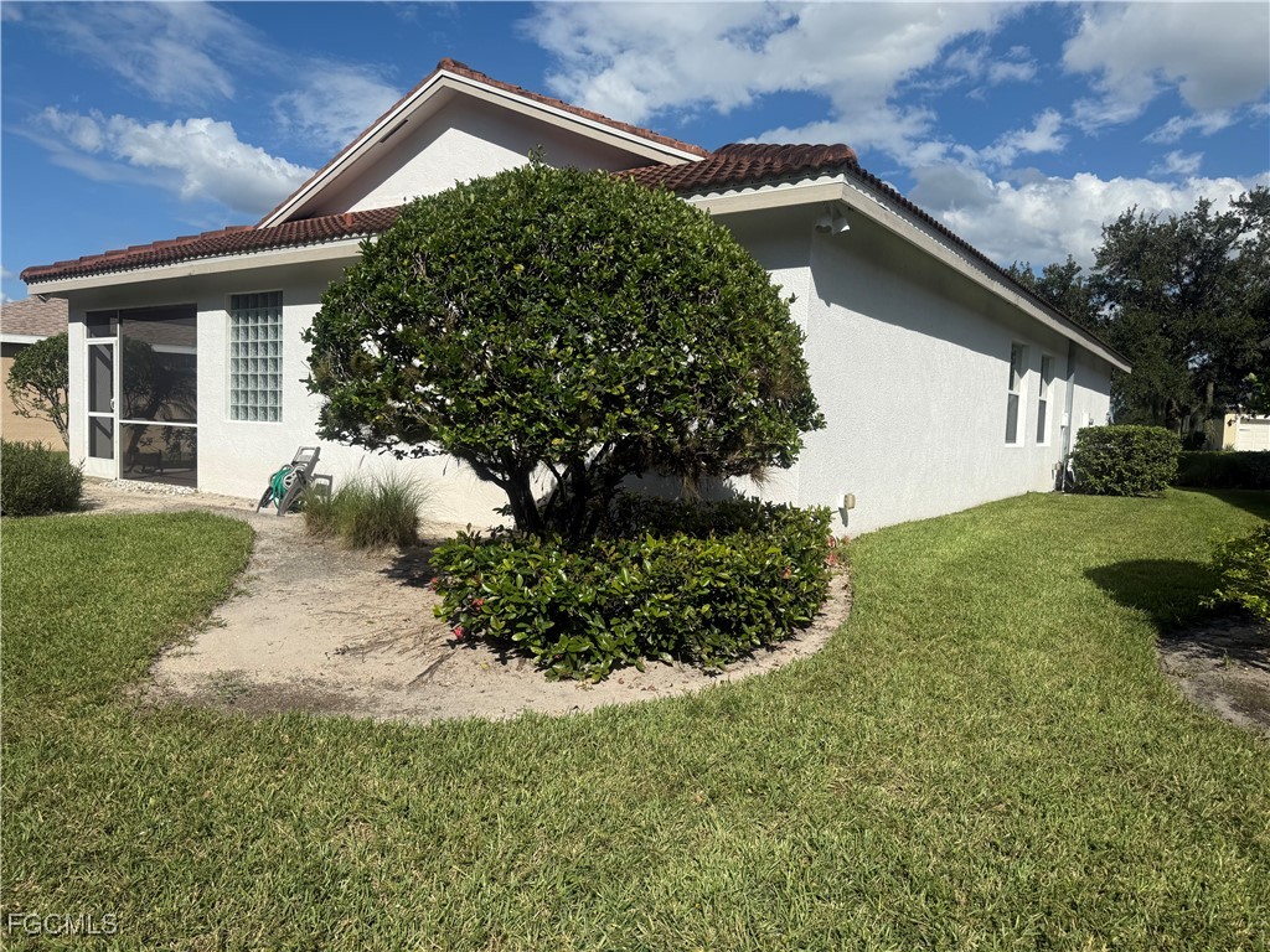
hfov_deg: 71.6
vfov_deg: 56.8
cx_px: 635
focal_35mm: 24
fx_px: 881
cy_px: 476
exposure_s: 1/7353
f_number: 1.78
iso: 80
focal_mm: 6.76
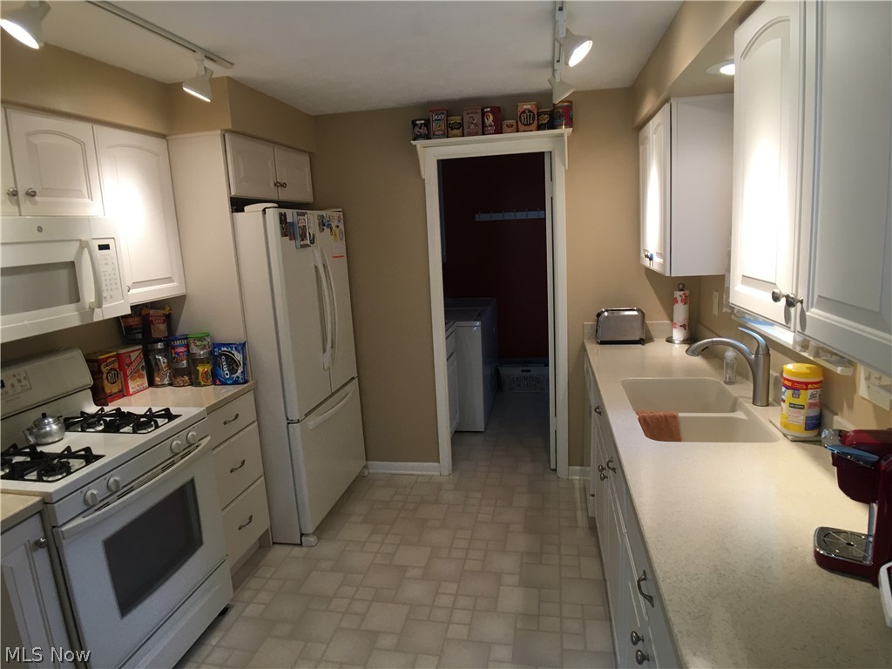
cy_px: 334
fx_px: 747
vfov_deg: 48.2
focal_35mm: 29
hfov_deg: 61.7
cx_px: 446
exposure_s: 1/30
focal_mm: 4.15
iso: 25
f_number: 2.2
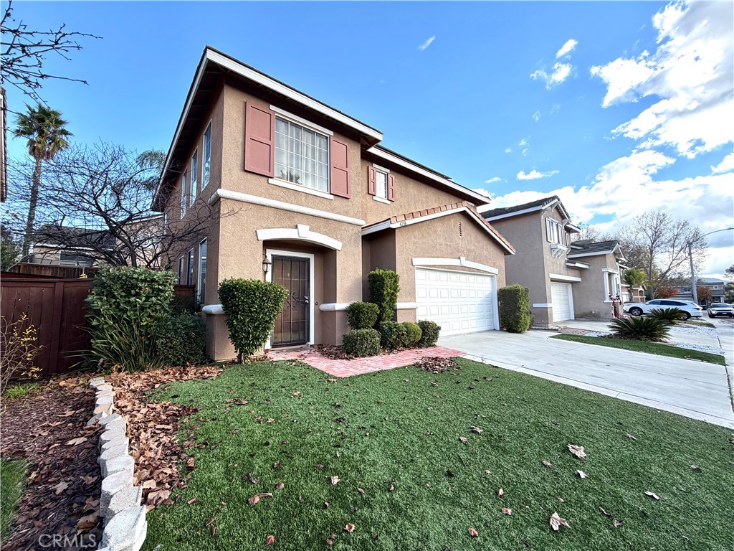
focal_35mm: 14
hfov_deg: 102.1
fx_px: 297
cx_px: 367
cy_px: 276
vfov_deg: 85.7
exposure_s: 1/502
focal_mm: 2.22
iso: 50
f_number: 2.2
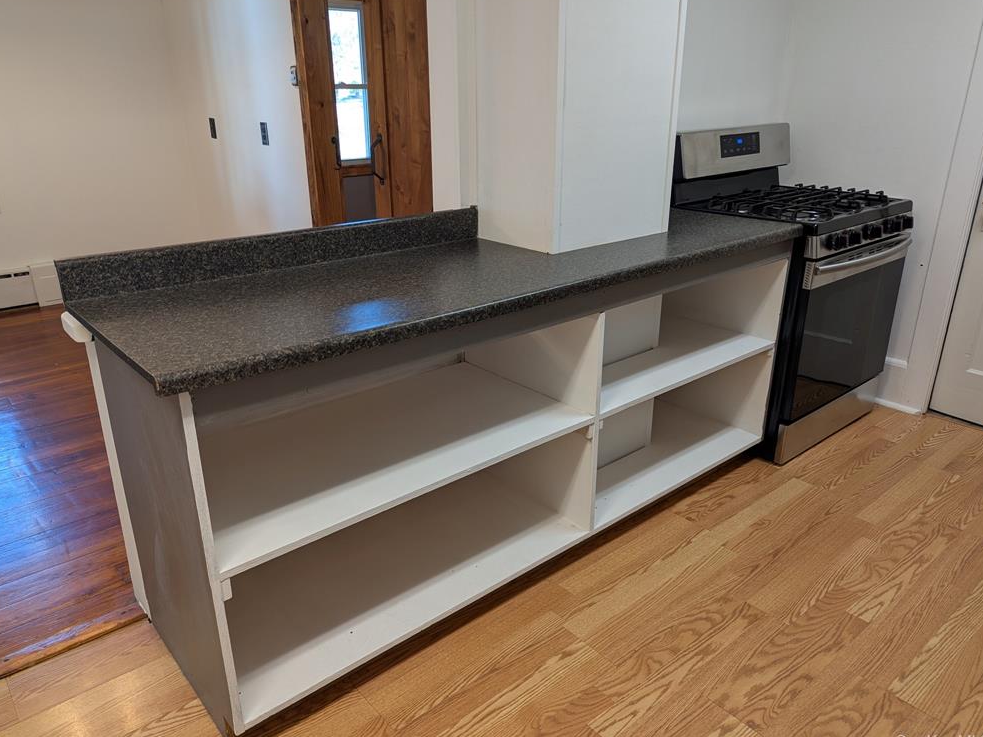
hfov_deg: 69.4
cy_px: 370
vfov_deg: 54.9
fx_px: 710
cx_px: 485
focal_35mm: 25
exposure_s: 1/20
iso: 39
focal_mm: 6.81
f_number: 1.85
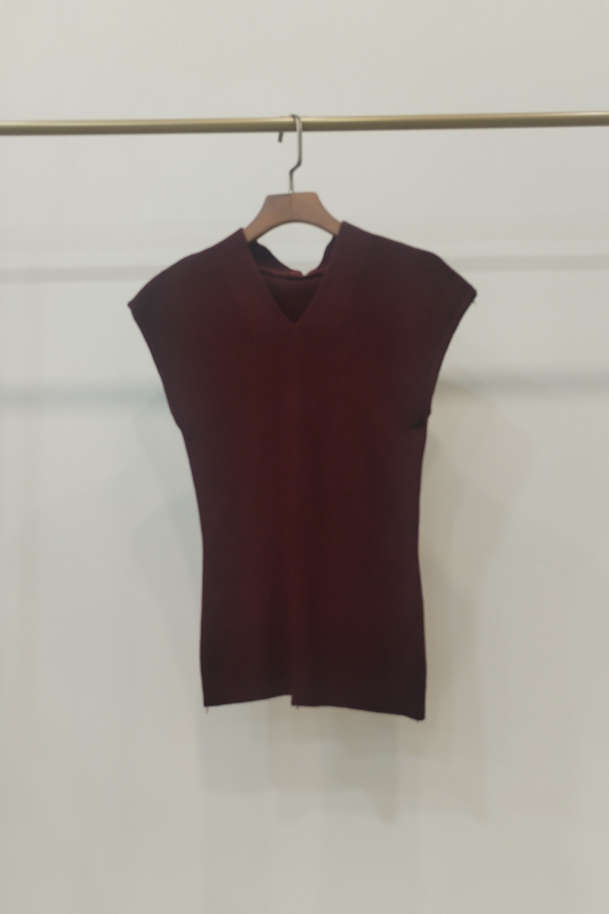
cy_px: 455
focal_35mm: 31
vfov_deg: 60.3
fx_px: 786
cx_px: 293
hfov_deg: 42.3
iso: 361
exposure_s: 1/60
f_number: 1.8
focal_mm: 4.75
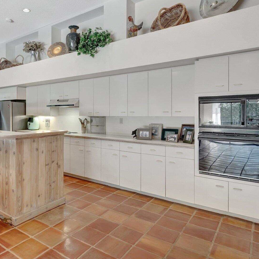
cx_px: 67
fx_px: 203
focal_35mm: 24
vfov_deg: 64.9
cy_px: 117
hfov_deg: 61.6
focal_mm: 10
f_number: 8
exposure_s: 1/5
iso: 1000
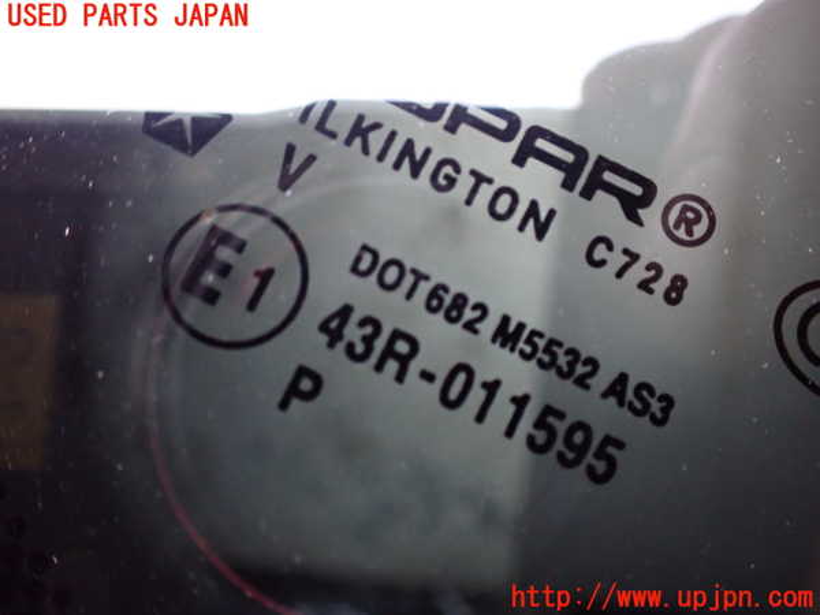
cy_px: 308
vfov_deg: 46.8
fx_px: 711
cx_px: 410
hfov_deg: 60.0
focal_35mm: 30
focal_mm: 5.4
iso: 800
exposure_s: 1/30
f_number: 2.3
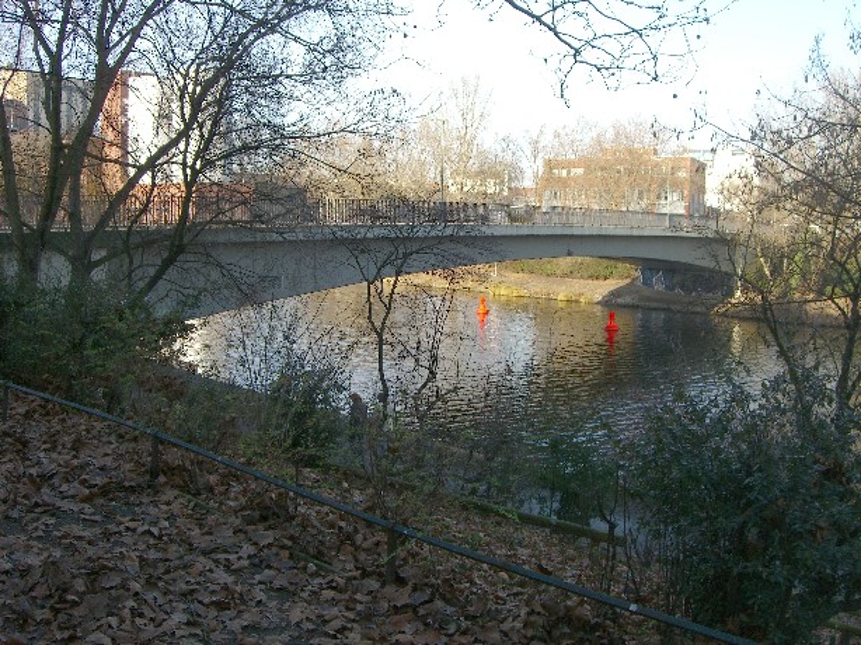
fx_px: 945
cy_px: 322
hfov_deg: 49.0
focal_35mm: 38
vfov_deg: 37.7
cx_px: 430
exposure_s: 1/200
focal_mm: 7.9
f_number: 4
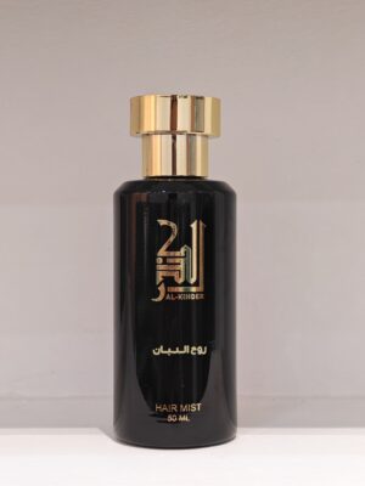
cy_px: 243
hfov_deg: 21.6
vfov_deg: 28.6
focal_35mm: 68
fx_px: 956
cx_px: 182
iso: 640
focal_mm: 6.12
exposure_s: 1/50
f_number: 1.9
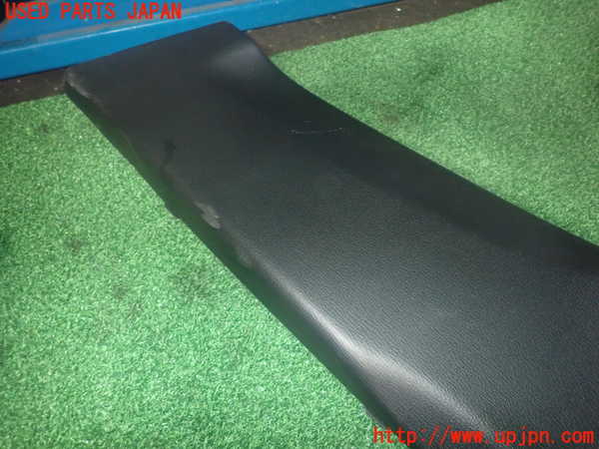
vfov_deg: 54.9
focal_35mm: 25
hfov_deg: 69.4
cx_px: 300
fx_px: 433
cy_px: 224
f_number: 5.6
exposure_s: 1/30
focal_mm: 4.5
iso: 800
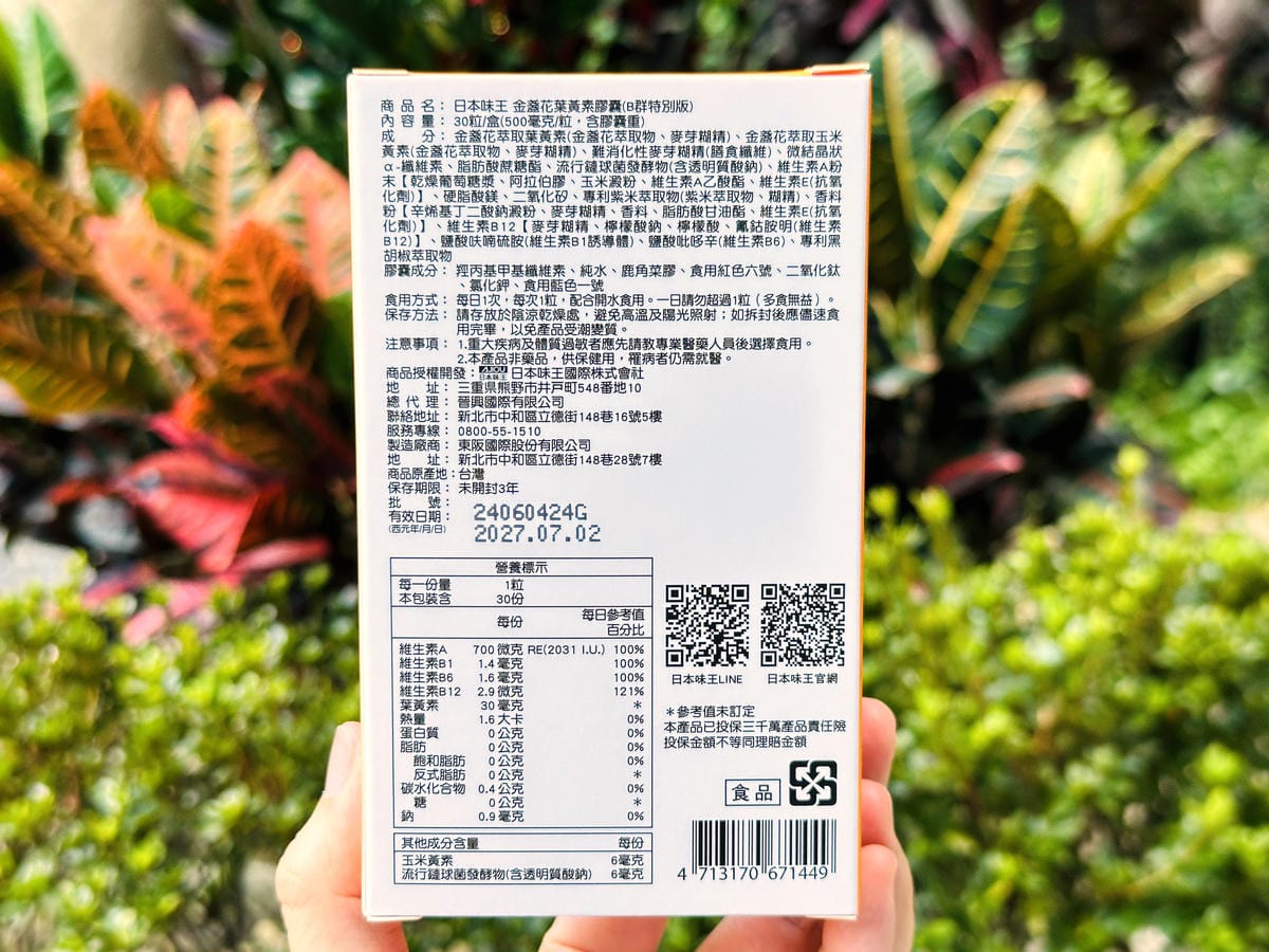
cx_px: 634
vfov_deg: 30.3
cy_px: 476
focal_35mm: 48
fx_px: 1760
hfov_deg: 39.7
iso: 80
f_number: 1.78
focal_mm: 6.86
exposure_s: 1/121
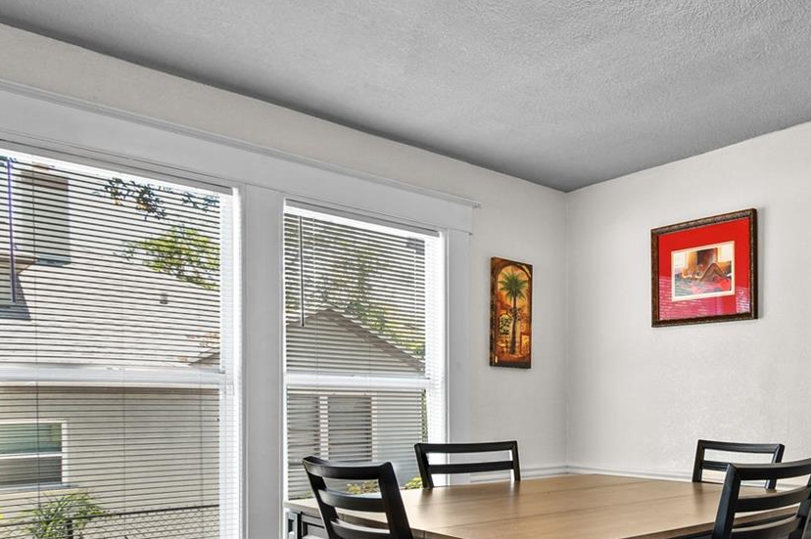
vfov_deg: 43.2
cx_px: 714
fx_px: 653
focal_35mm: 29
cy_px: 418
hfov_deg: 56.0
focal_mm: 10
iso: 100
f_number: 7.1
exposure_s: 1/1.67
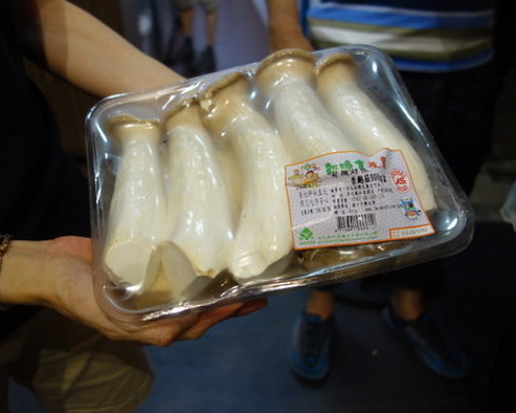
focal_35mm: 32
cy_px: 205
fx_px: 488
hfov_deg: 55.5
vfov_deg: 45.8
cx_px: 224
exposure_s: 1/200
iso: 320
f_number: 1.8
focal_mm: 10.4
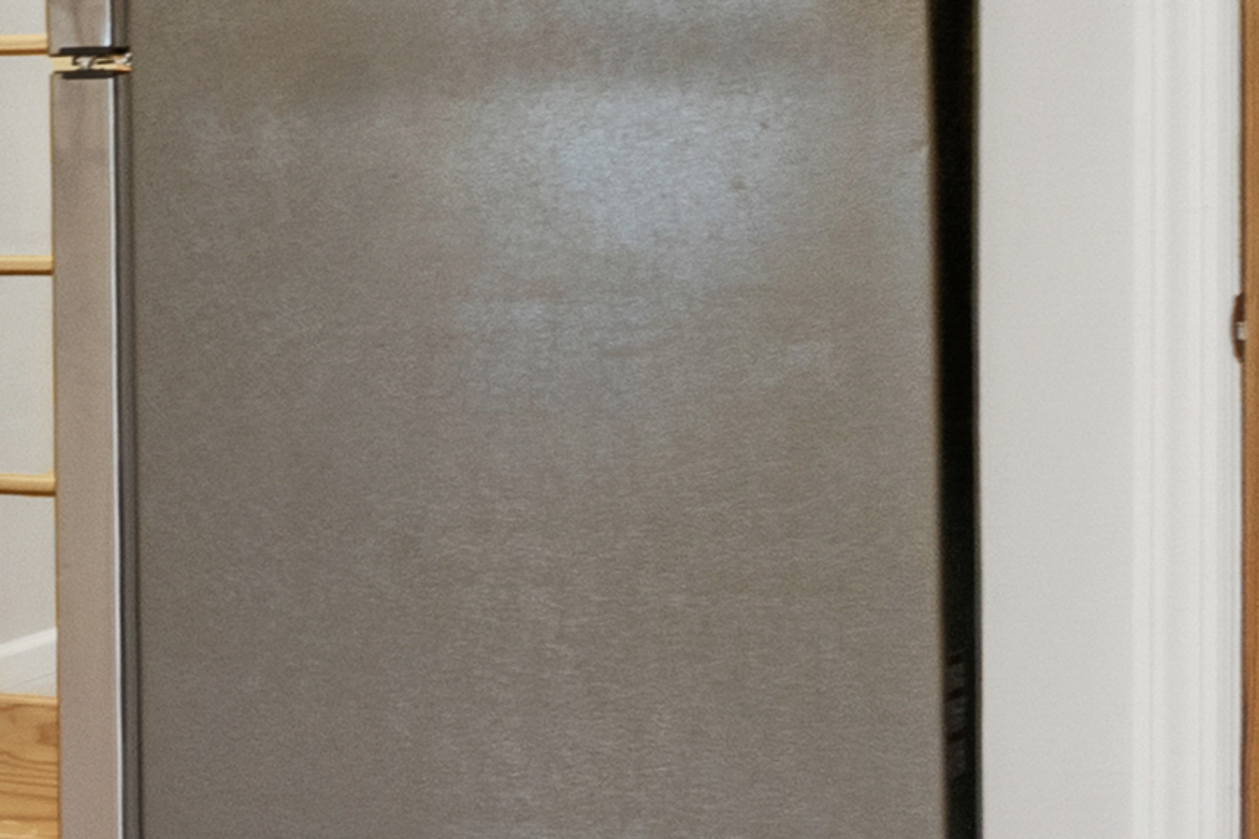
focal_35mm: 112
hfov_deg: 11.6
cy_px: 126
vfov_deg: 12.2
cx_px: -2396
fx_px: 3916
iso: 200
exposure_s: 1/1.67
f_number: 9
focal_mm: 16
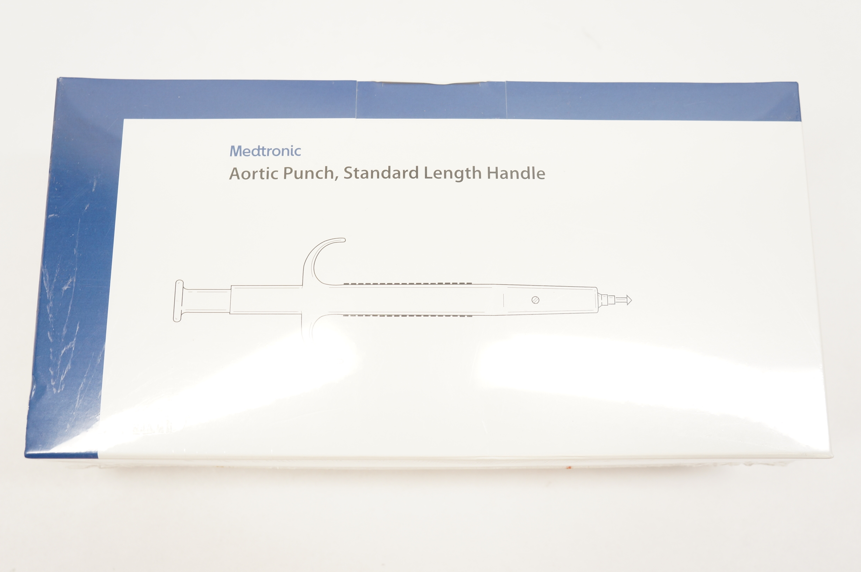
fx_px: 824
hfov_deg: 55.2
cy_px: 286
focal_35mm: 34
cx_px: 430
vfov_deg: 38.3
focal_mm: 23
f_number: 5.6
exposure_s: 1/60
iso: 400
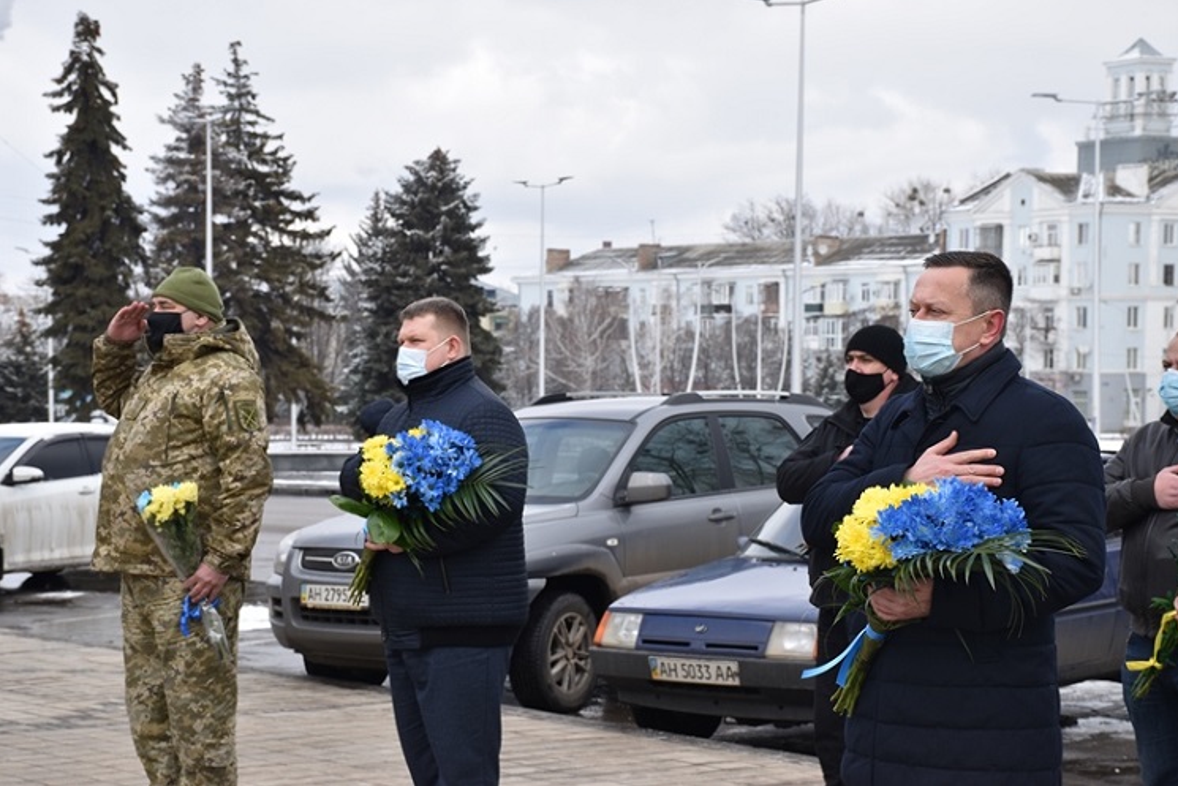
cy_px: 393
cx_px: 584
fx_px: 2585
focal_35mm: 79
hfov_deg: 25.7
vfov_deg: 17.3
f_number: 9
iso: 200
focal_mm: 52
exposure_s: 1/320
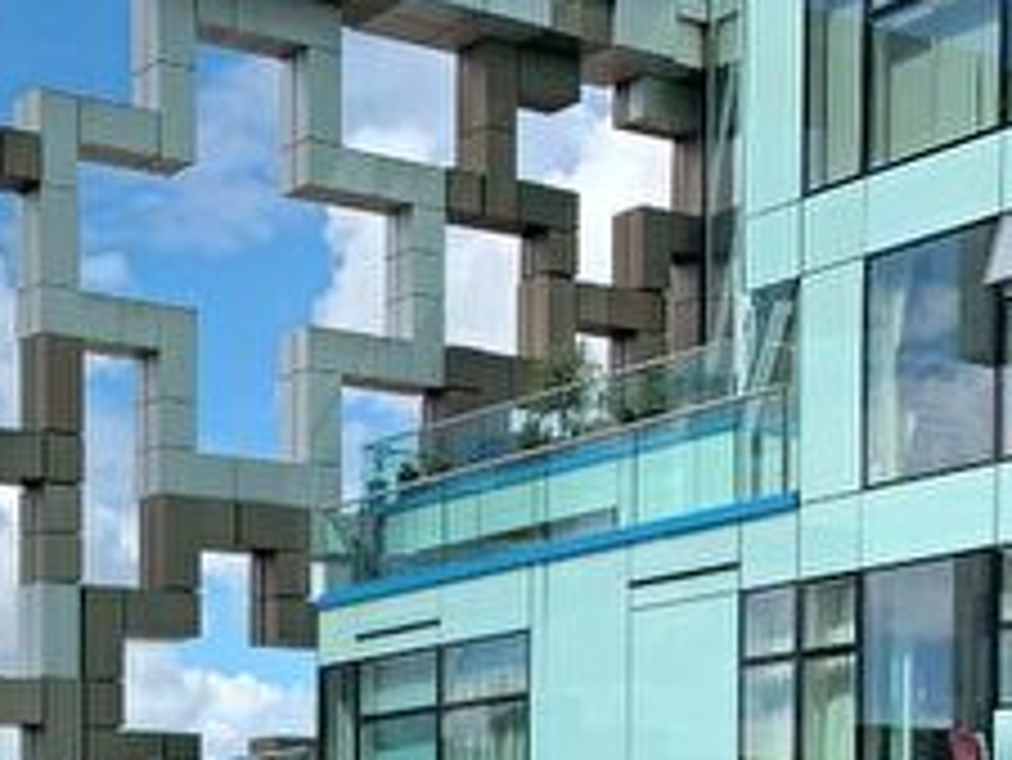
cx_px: -76
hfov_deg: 22.8
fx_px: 2369
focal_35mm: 81
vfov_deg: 16.7
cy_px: 1109
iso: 25
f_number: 1.8
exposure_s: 1/1536
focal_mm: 4.25
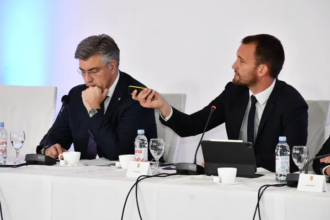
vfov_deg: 6.2
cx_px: 167
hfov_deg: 9.3
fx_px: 2027
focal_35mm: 221
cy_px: 107
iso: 2500
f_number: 9
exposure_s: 1/100
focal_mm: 140
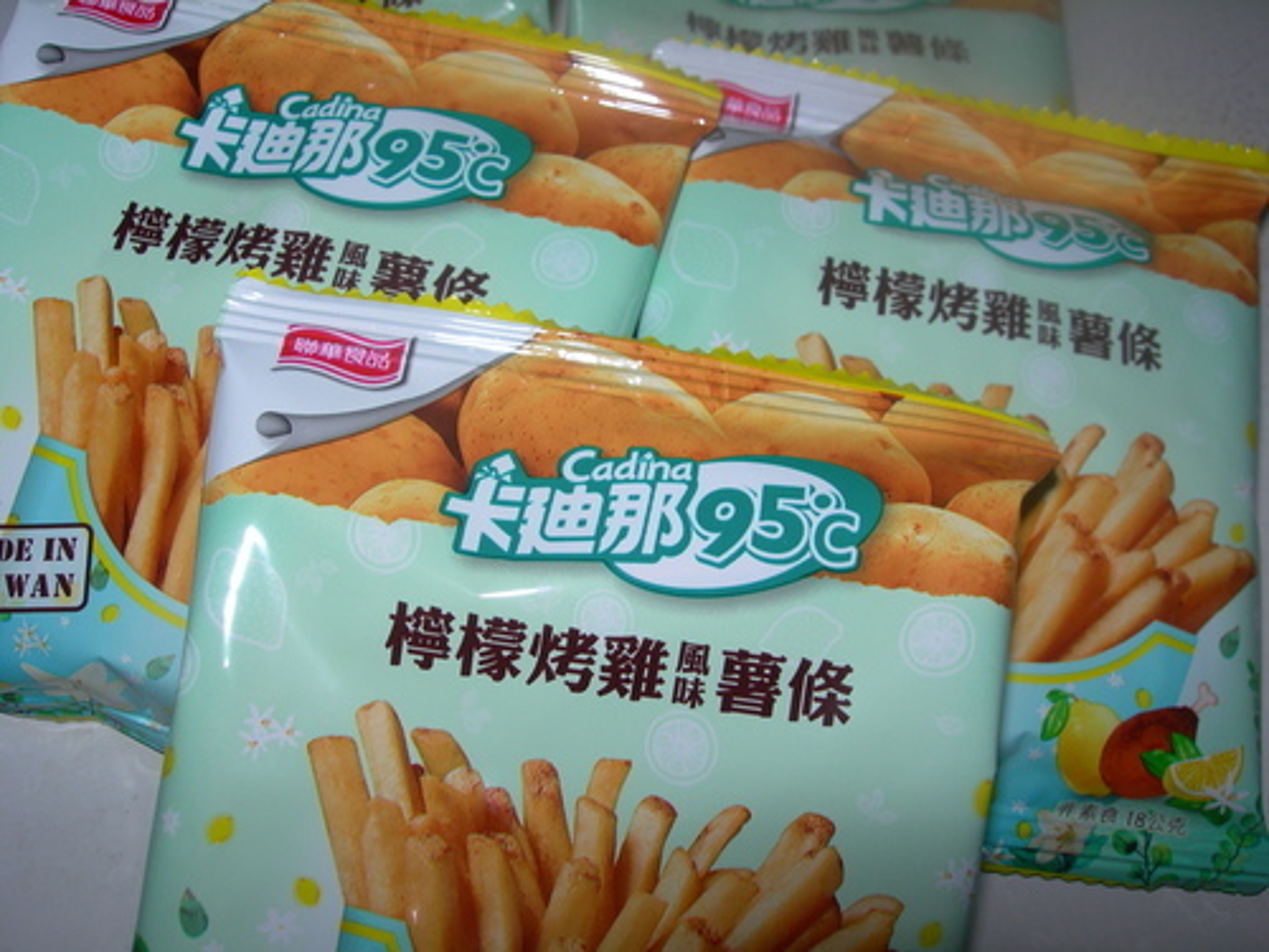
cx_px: 634
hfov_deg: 49.0
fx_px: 1393
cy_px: 476
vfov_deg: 37.7
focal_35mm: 38
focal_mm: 7.8
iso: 50
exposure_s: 1/60.1
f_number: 4.8
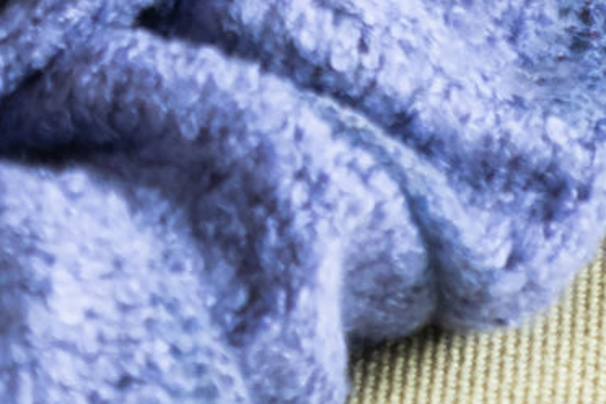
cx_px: -134
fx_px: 7642
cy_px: -646
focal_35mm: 454
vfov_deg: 3.0
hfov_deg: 4.5
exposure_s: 1/100
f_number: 2.8
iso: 640
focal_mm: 66
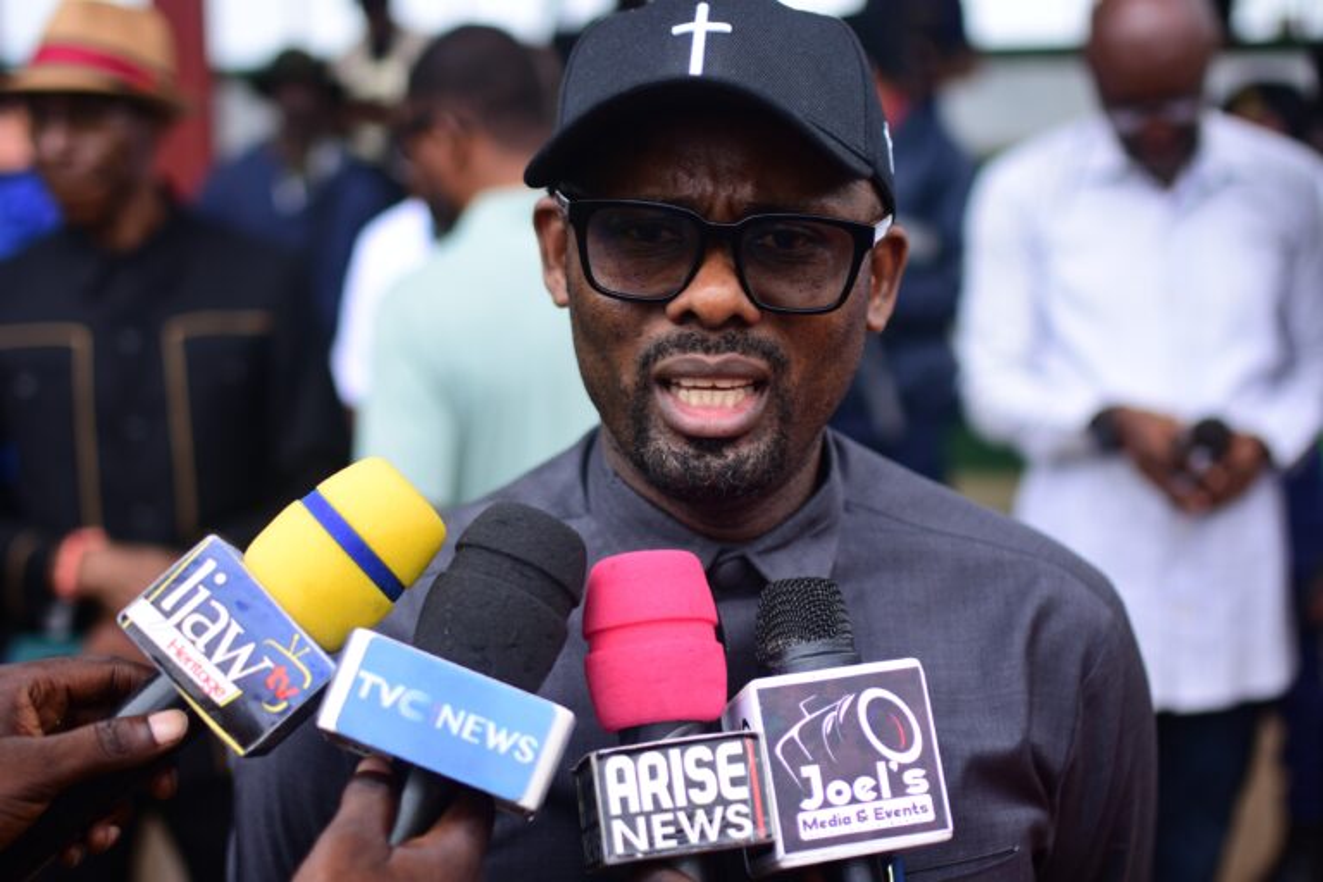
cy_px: 441
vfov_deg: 25.8
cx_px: 662
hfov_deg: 37.9
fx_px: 1929
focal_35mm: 52
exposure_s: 1/500
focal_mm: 35
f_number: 1.4
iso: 100
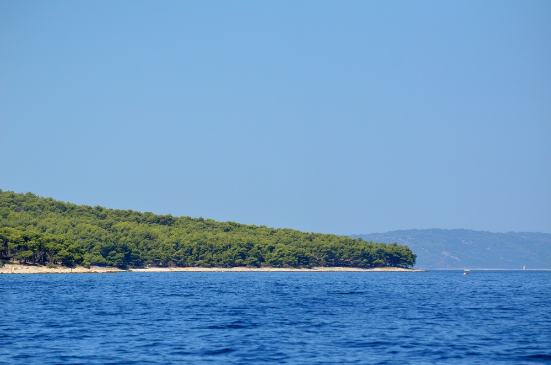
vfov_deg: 5.9
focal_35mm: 232
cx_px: 276
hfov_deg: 8.9
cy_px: 182
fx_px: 3551
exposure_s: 1/8000
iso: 1000
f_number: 4.8
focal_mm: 155
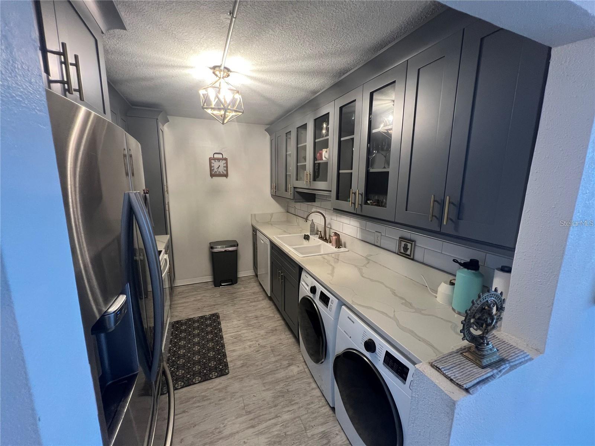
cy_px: 223
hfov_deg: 106.2
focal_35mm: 13
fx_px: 223
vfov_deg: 89.9
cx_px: 298
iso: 200
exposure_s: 1/60
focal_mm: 1.57
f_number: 1.8
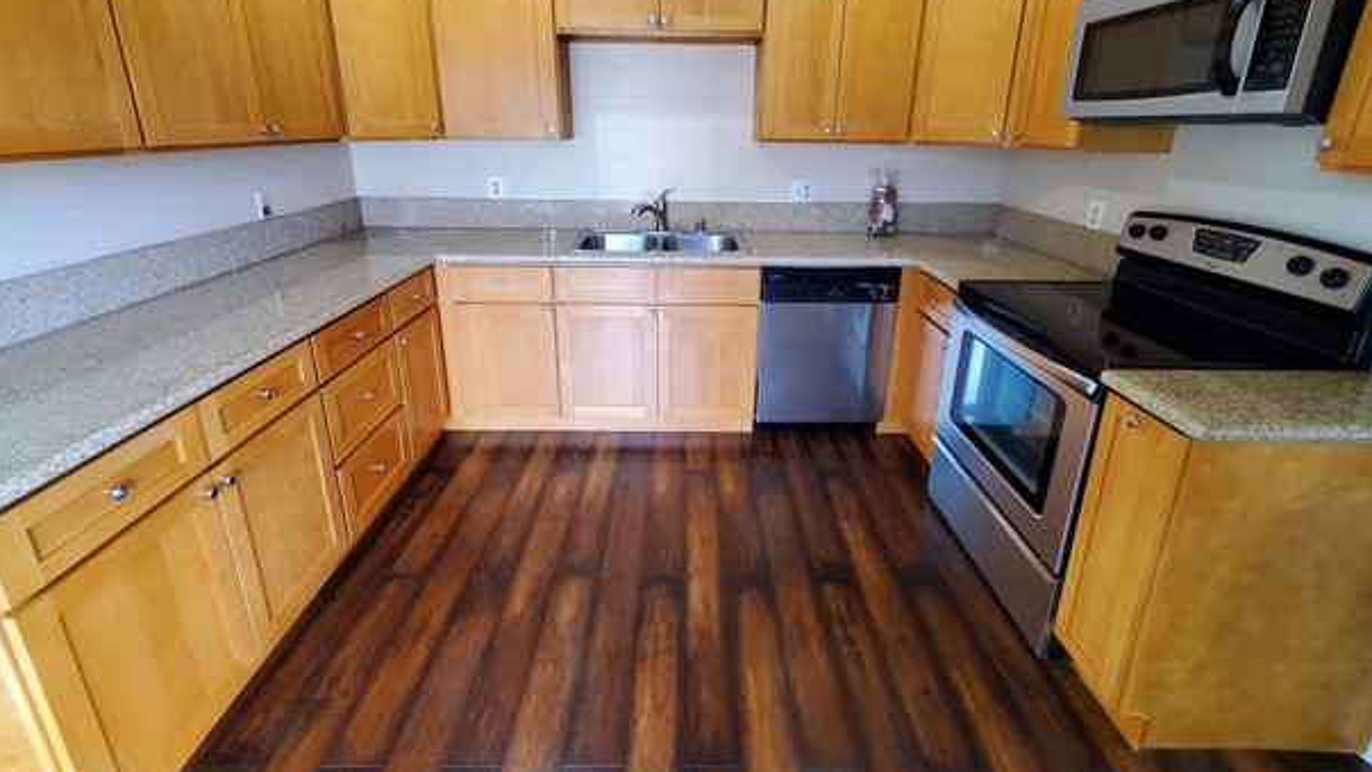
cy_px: 295
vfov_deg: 69.6
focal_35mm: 15
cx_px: 684
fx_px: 546
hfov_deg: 103.0
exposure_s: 1/60
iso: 500
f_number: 2.2
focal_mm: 1.8
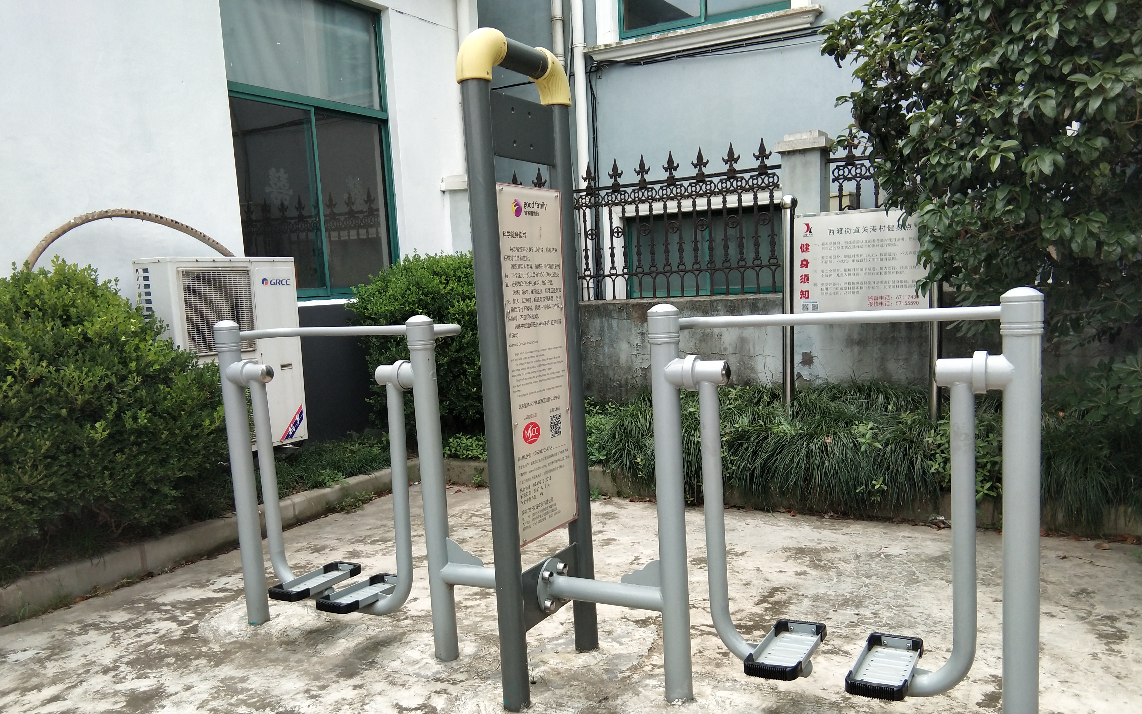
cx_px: 569
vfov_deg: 38.2
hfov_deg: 58.1
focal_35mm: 33
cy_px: 411
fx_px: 1027
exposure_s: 1/398
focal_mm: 3.69
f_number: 2.2
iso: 50
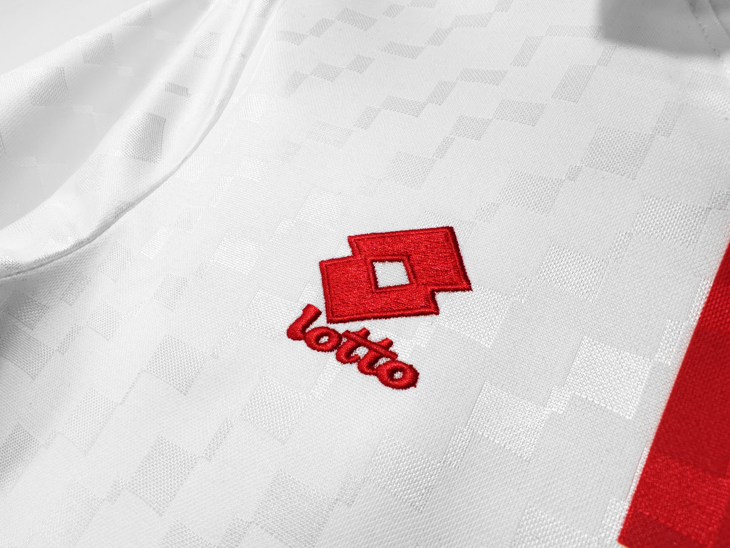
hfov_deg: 73.9
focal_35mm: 23
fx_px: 485
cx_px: 365
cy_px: 274
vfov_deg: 58.9
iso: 112
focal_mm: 2.59
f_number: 2.2
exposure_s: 1/100
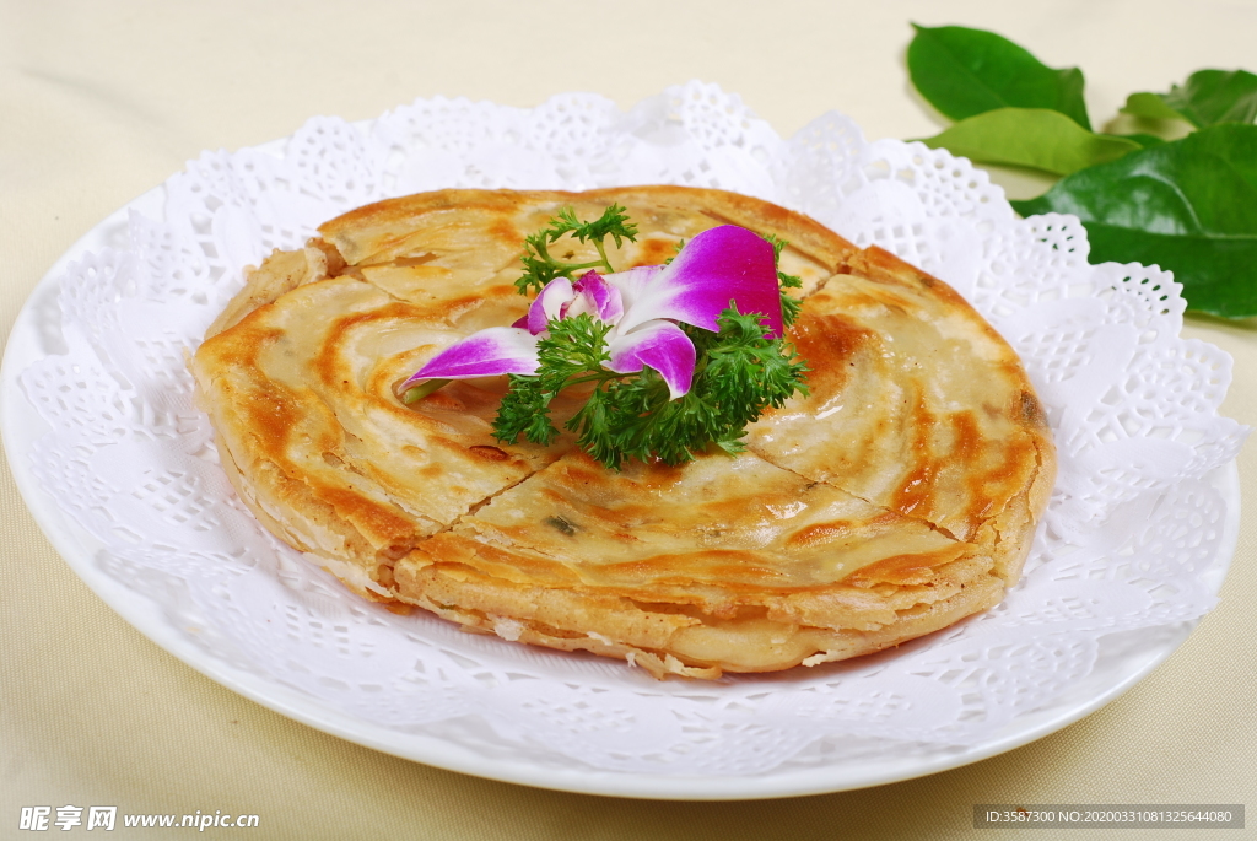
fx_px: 2621
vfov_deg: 18.2
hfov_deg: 27.0
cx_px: 628
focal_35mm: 75
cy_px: 420
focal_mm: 50
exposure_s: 1/160
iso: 100
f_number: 10
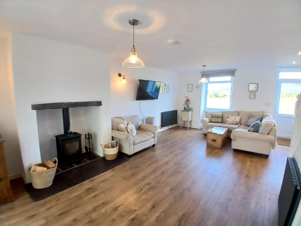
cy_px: 113
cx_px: 150
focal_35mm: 17
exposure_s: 1/33.3
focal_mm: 1.4
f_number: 2.2
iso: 160
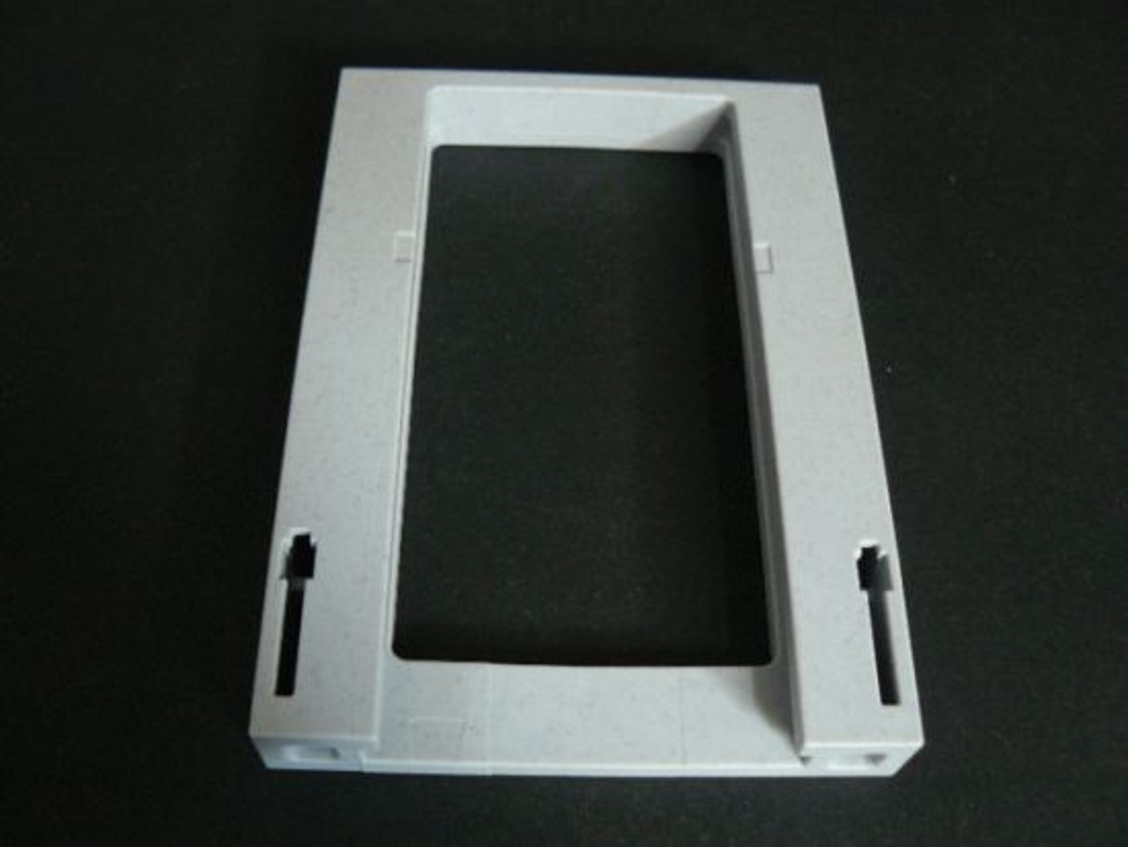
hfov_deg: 51.3
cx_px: 564
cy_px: 424
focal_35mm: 36
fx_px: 1174
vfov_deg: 39.7
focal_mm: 6
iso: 200
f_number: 2.8
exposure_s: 1
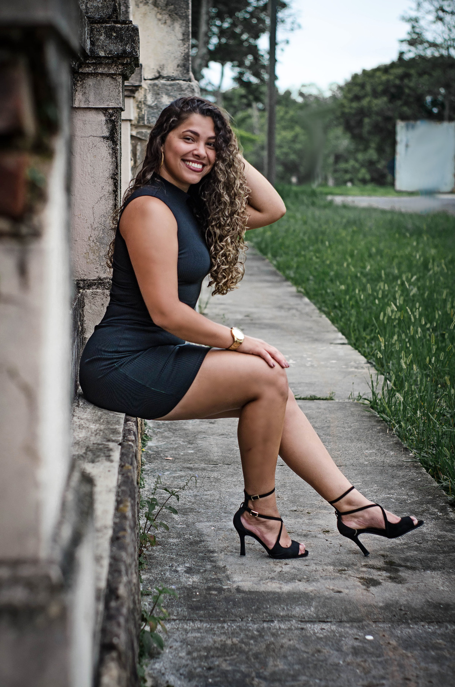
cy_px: 344
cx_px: 228
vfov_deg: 27.0
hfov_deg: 18.1
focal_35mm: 75
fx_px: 1428
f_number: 3.2
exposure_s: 1/800
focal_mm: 50
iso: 100
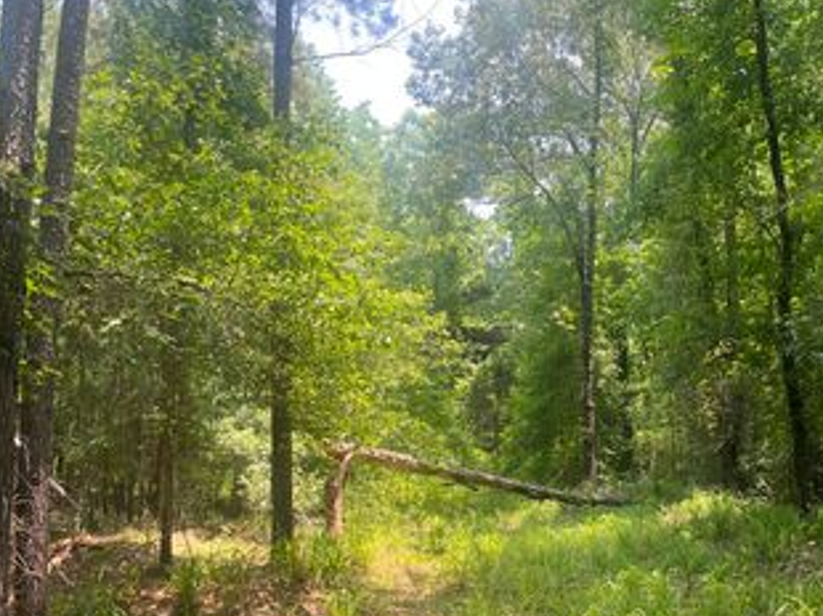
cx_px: 462
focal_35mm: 42
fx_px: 998
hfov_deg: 44.7
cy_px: 384
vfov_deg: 34.1
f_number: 1.6
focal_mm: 5.1
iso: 50
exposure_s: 1/340
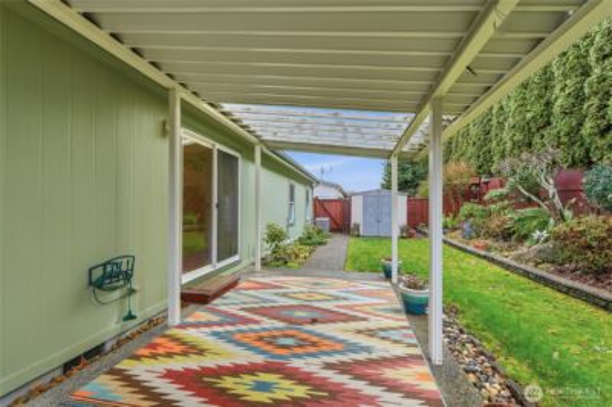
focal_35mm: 16
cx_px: 306
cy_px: 204
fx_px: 268
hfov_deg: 97.7
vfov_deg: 74.5
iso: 100
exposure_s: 1/640
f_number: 8
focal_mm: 10.5
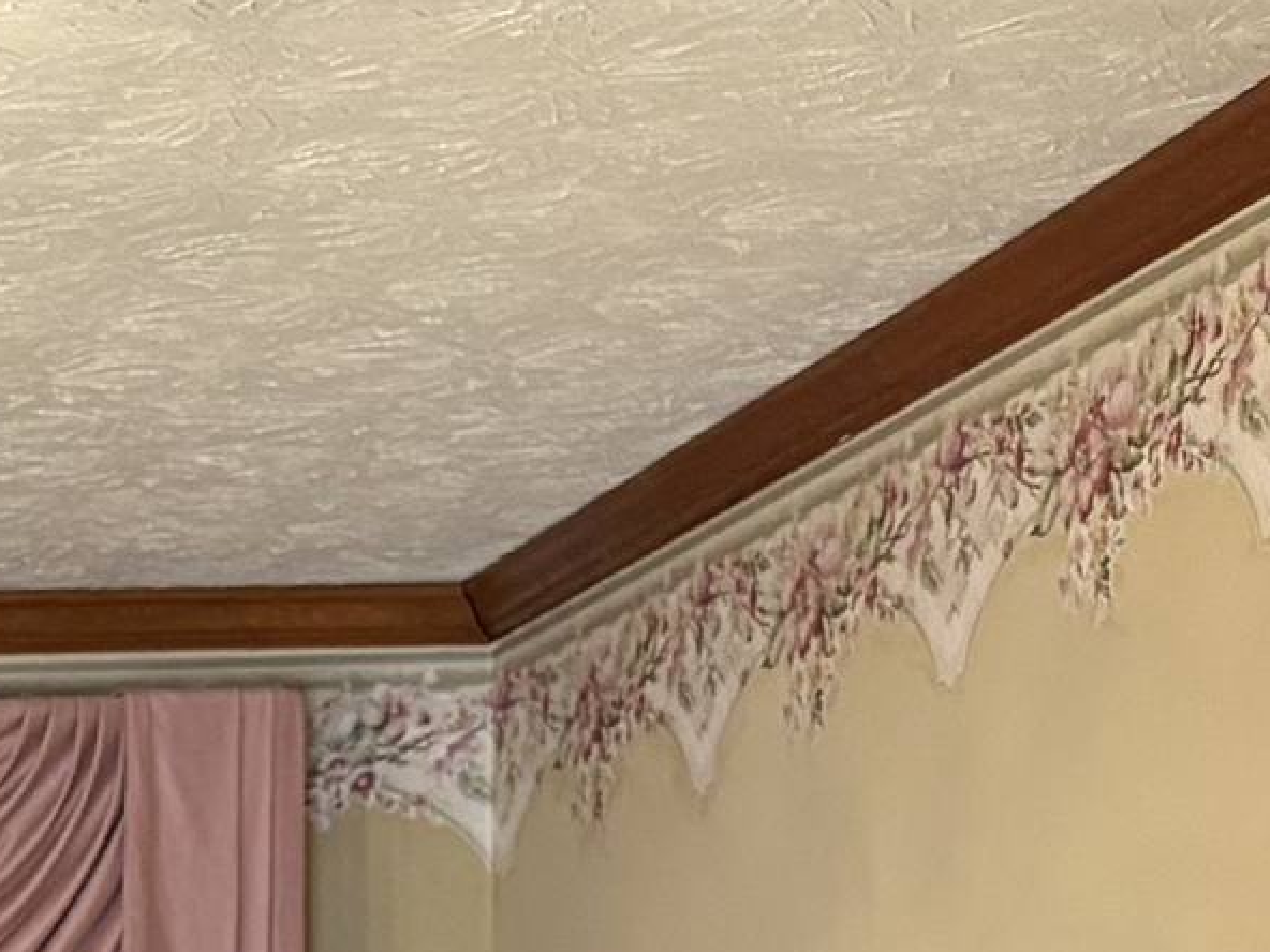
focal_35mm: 135
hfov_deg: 13.0
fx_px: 4953
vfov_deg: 10.1
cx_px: -1128
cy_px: 1945
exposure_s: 1/60
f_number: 1.6
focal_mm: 5.96
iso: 250
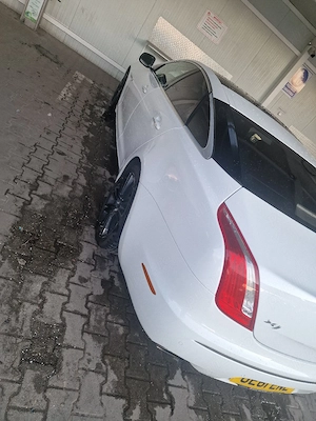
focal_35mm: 23
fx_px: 280
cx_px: 158
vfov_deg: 73.9
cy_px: 210
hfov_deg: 58.9
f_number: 1.8
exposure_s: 1/182
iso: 50
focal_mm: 6.4
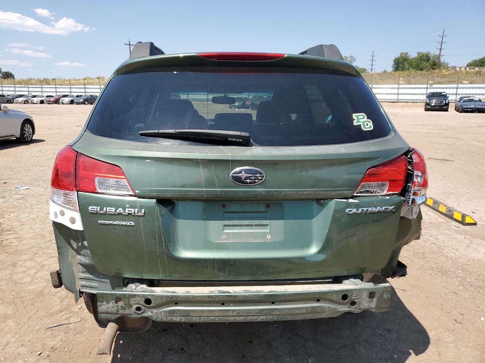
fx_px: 364
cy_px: 182
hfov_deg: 67.3
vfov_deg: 53.1
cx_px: 242
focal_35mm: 26
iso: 50
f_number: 1.5
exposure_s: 1/2000
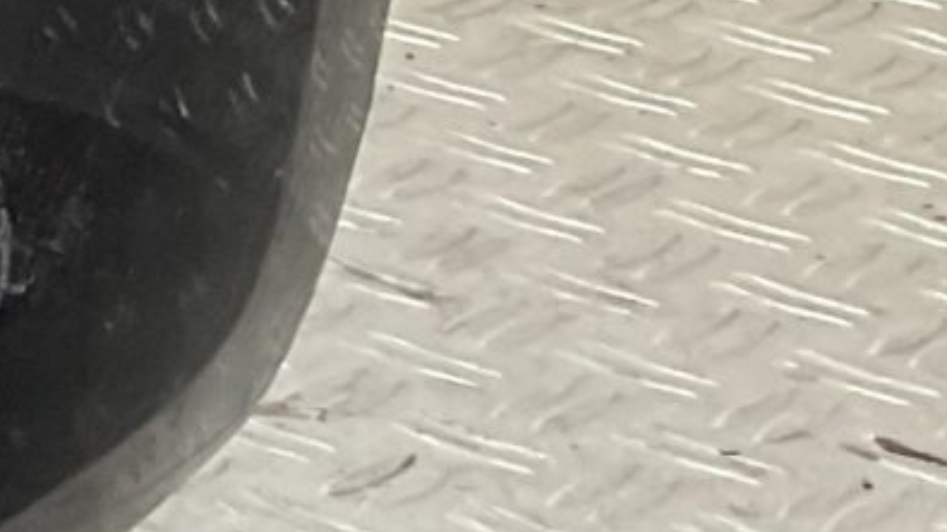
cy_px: -1069
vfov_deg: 5.5
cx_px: -2011
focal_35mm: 205
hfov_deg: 8.5
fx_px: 5147
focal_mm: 3
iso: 16
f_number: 1.8
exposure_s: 1/100
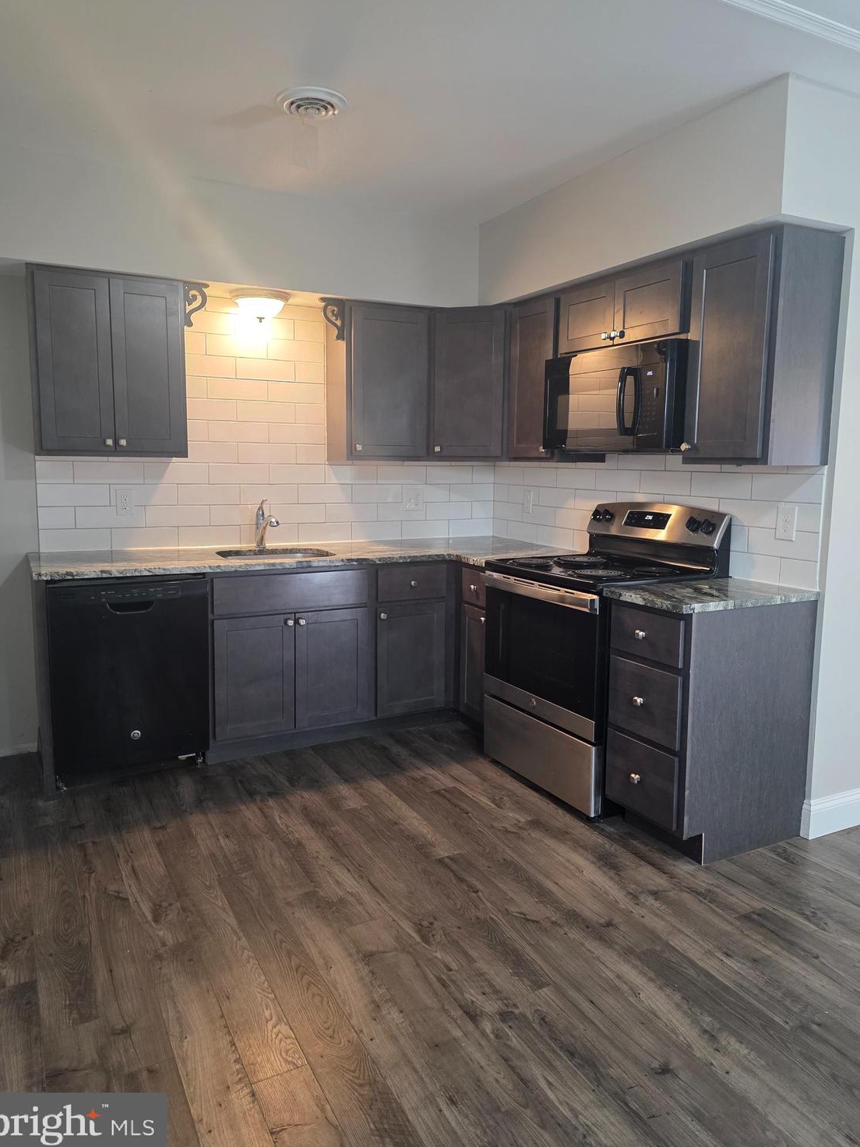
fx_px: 795
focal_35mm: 24
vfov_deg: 71.6
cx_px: 421
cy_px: 558
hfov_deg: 56.8
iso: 400
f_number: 1.7
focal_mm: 6.3
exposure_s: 1/120
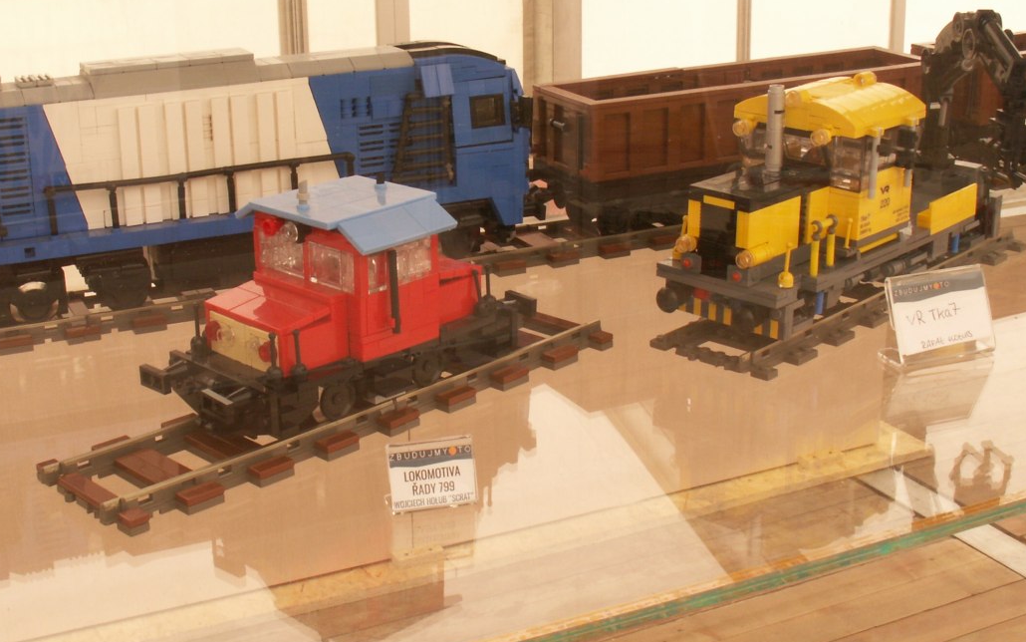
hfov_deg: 38.8
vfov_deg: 24.8
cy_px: 267
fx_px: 1454
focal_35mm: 52
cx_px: 441
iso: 50
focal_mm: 6.07
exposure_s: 1/8
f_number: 8
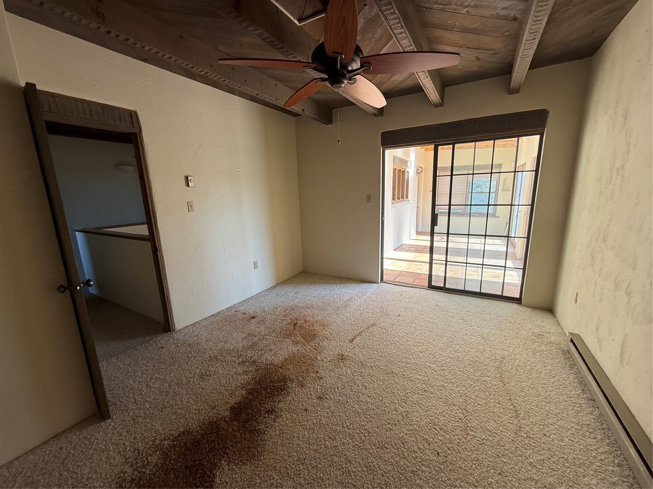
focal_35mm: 14
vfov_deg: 85.7
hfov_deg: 102.1
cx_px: 326
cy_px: 244
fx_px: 264
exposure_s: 1/99
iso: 64
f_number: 2.2
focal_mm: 2.22
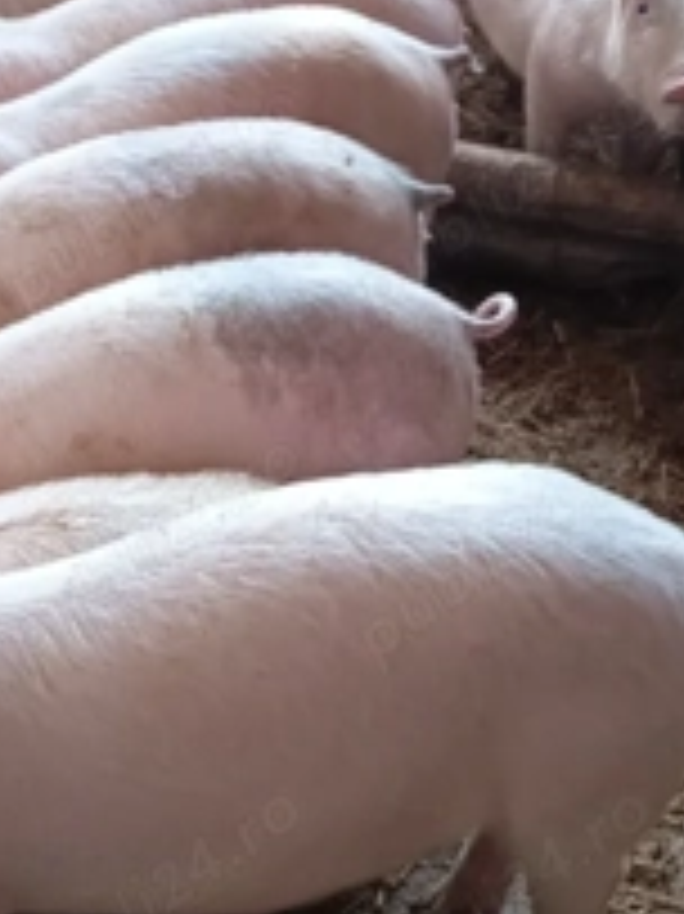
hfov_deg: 19.1
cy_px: 603
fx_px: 2031
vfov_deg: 25.2
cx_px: 243
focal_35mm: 77
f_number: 1.7
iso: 1764
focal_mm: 5.27
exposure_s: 1/16.7
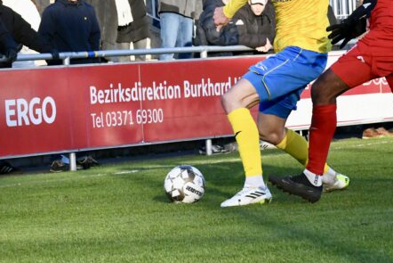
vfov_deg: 5.4
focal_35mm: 255
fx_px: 2785
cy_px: 21
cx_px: 292
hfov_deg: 8.1
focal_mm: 110
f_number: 10
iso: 4000
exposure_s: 1/1600
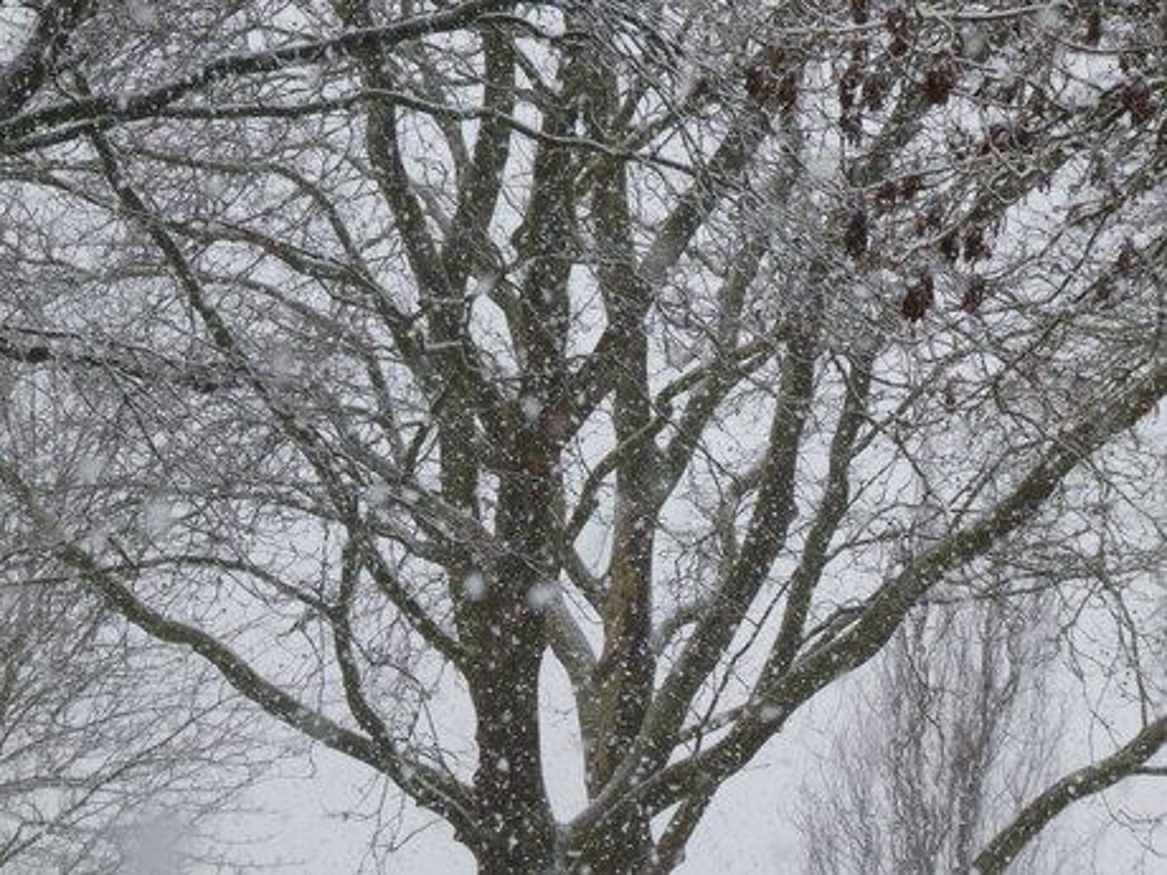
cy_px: 438
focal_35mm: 222
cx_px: 584
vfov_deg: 6.7
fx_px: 7484
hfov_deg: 8.9
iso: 640
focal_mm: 35.8
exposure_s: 1/320
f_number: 5.6
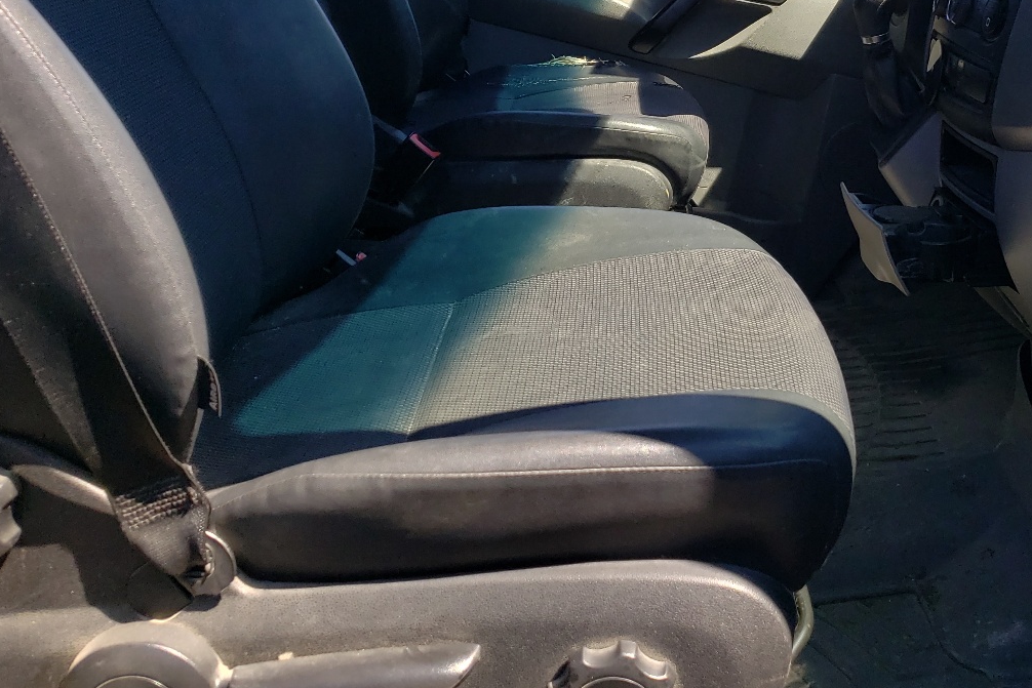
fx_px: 1233
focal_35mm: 43
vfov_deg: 30.1
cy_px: 89
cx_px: 718
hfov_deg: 44.5
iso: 50
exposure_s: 1/1000
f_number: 1.5
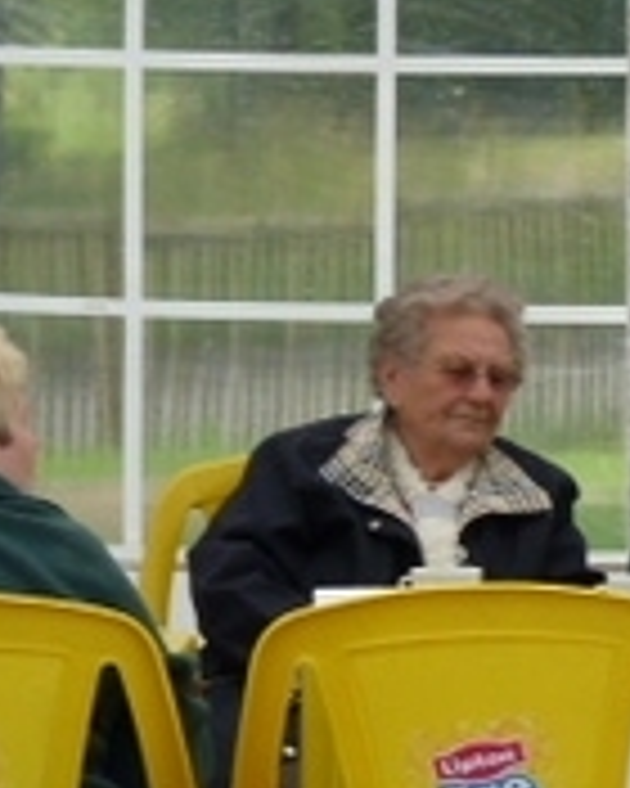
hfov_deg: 3.5
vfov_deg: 4.4
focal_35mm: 442
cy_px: 639
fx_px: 10302
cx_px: 387
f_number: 4
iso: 100
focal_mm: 23.7
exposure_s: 1/125
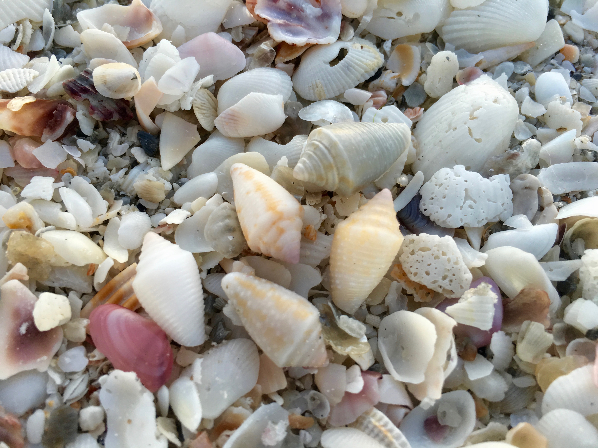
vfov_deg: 48.2
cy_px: 224
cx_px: 299
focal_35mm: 29
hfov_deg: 61.7
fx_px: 501
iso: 32
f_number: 2.2
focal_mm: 4.15
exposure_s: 1/120
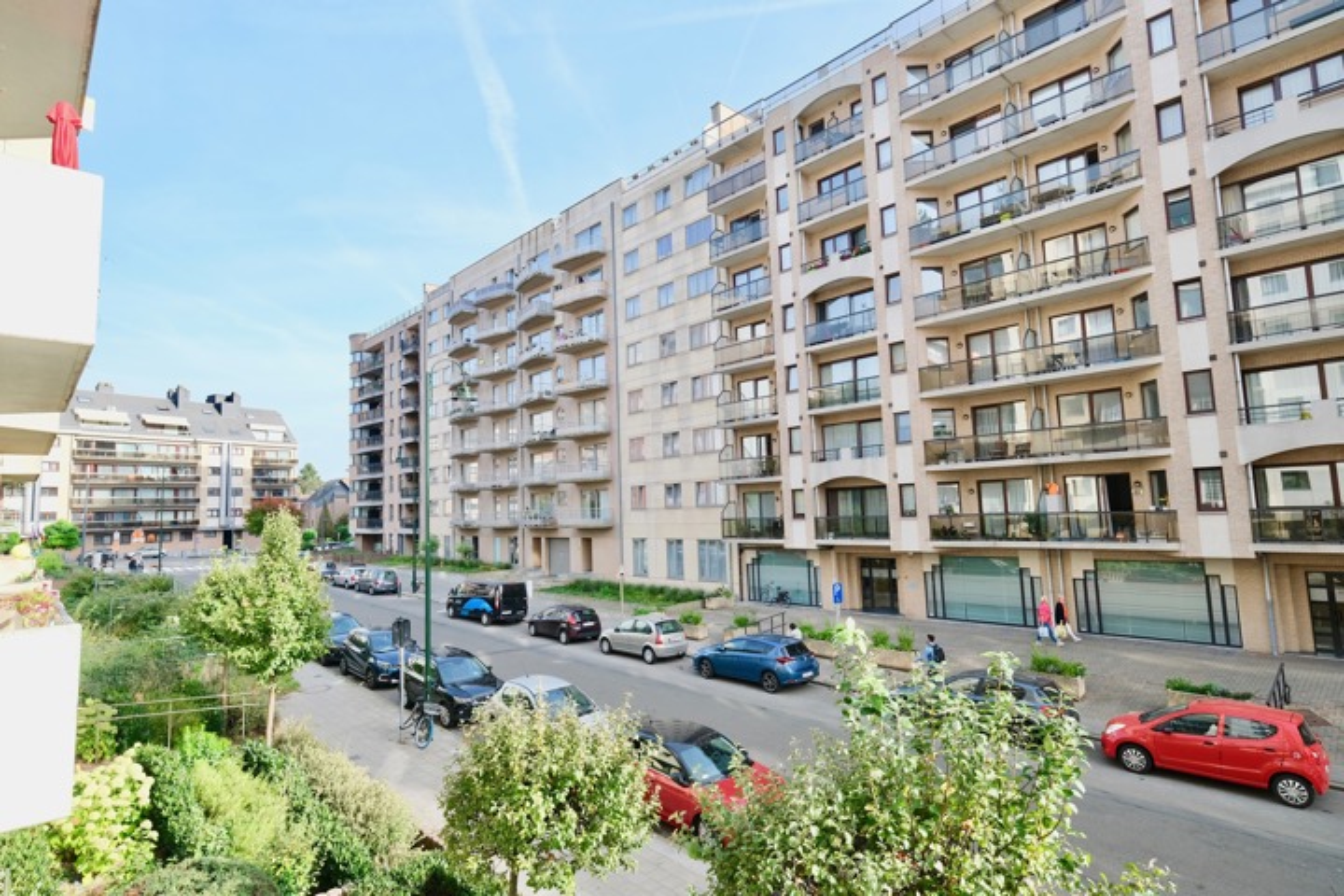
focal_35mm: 17
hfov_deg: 93.3
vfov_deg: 70.4
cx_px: 672
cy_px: 448
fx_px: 635
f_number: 6.4
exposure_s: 1/170
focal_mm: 11.5
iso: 320
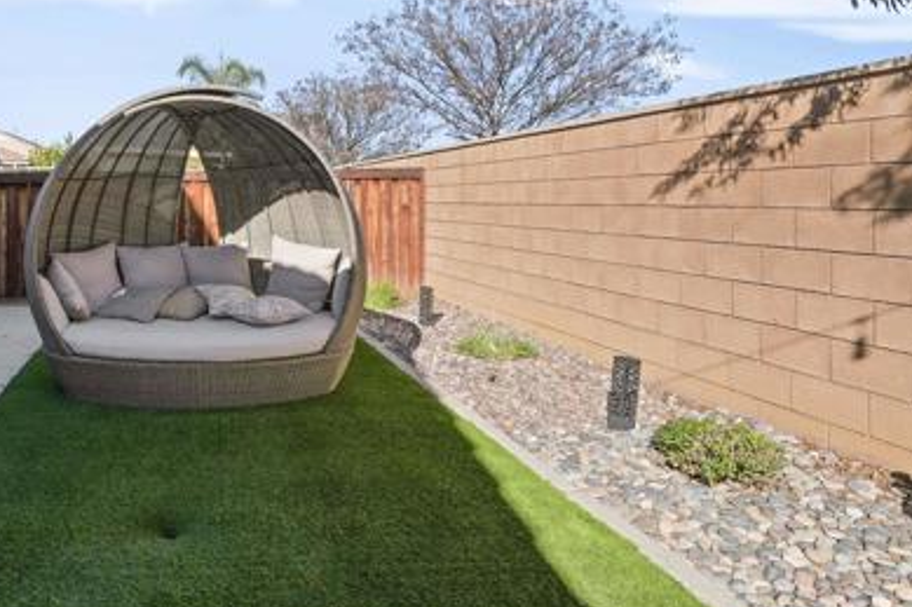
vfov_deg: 44.5
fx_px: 730
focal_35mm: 29
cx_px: 176
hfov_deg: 58.8
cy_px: 200
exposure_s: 1/125
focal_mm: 17.5
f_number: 5.6
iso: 64
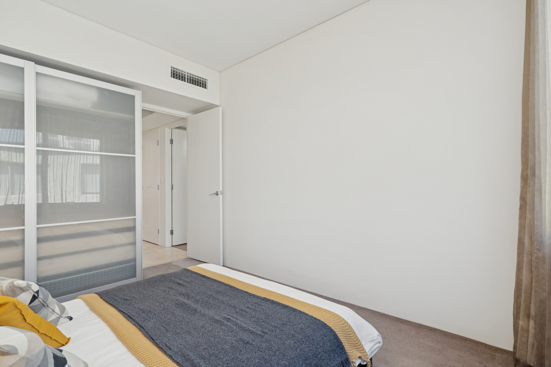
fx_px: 245
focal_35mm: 16
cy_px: 184
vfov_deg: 73.7
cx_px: 276
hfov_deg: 96.7
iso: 250
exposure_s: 1/2
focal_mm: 16
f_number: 8
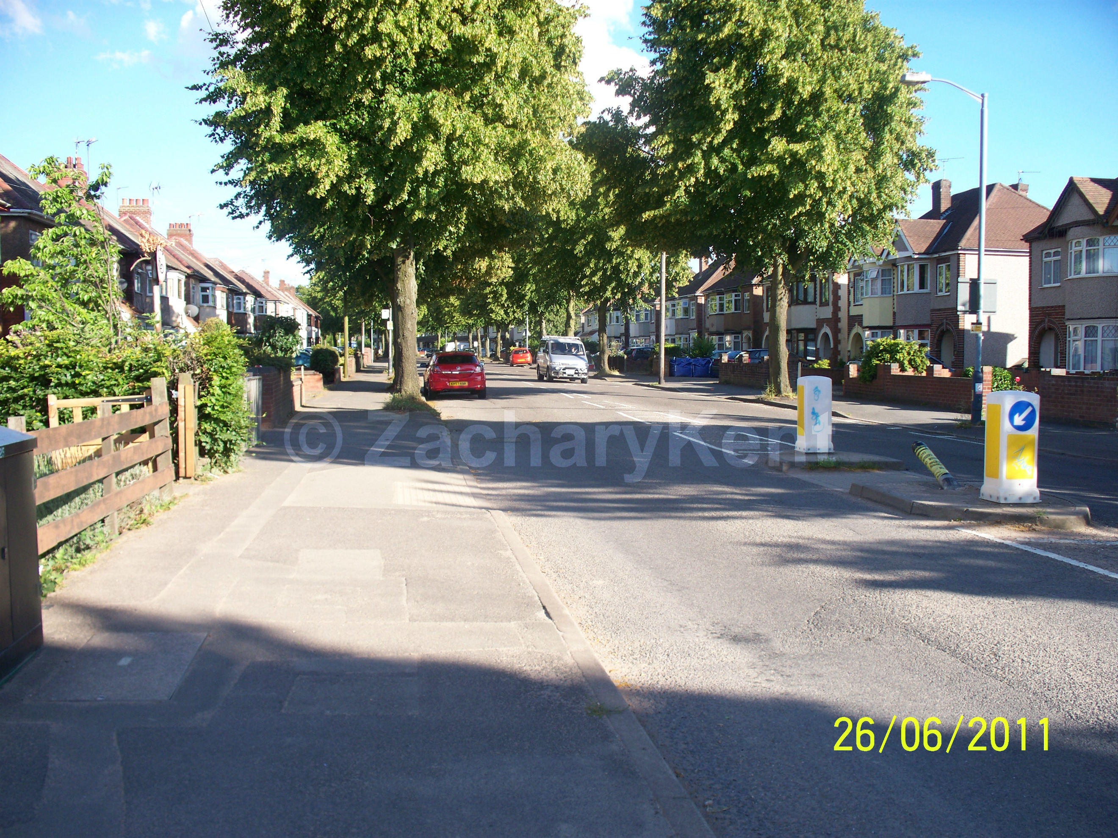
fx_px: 1163
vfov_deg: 39.7
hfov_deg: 51.4
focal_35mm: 36
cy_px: 419
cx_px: 559
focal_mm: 7.54
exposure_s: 1/320
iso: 64
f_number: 2.8
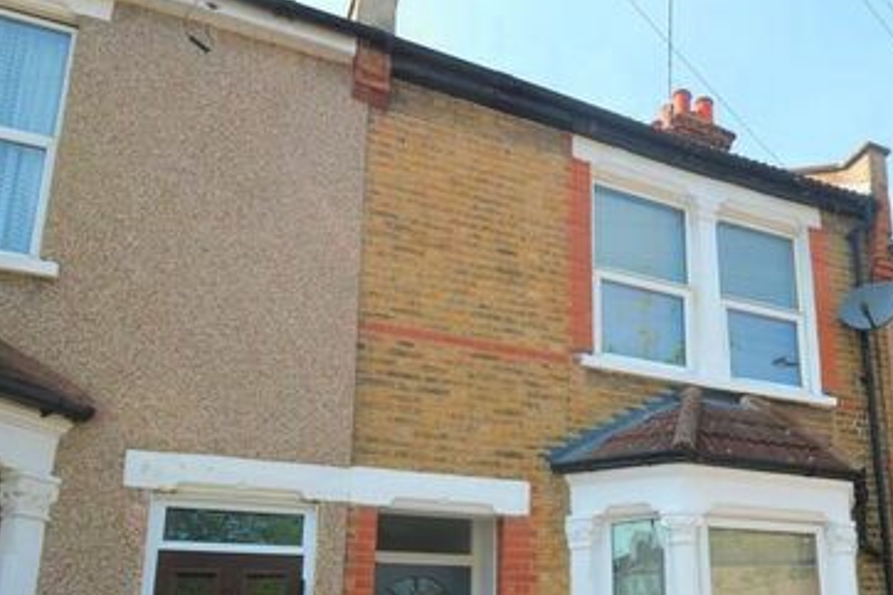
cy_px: 511
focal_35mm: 29
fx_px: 719
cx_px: 666
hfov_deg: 60.3
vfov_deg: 42.0
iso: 100
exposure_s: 1/160
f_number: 6.3
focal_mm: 10
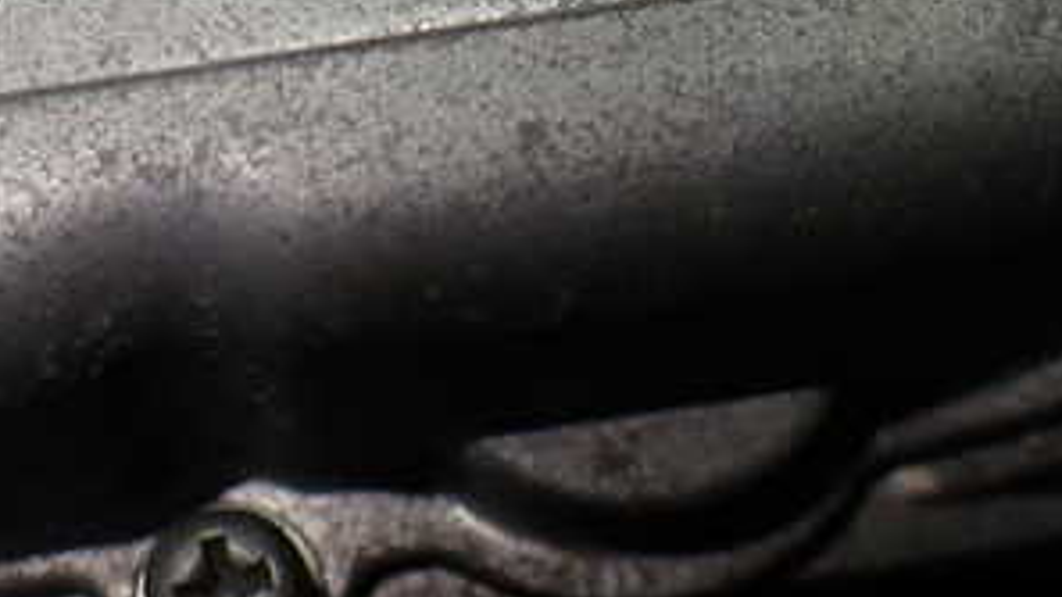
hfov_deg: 31.3
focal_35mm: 66
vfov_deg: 17.5
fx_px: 1858
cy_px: -104
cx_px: 261
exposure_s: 1/200
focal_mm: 5.4
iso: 100
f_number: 2.3
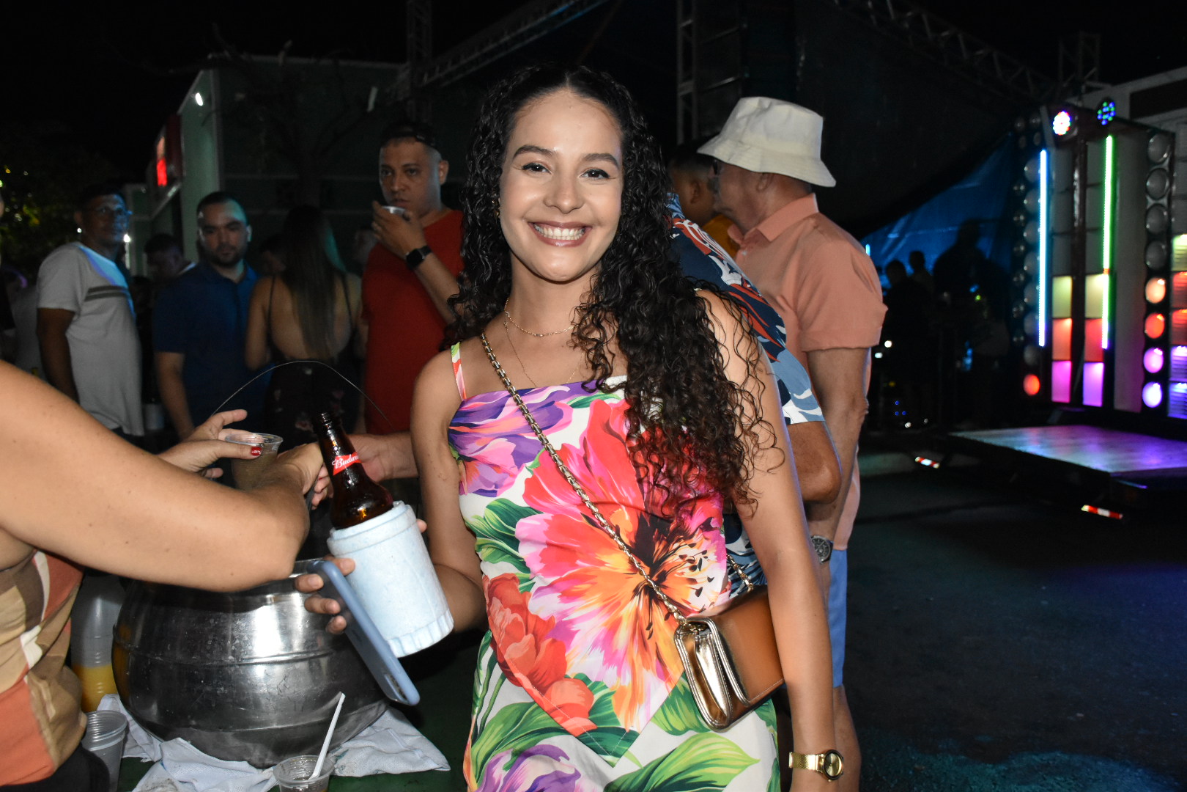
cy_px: 396
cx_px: 594
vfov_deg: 40.0
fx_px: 1088
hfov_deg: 57.2
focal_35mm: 33
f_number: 3.5
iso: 3200
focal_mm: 22
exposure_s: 1/100
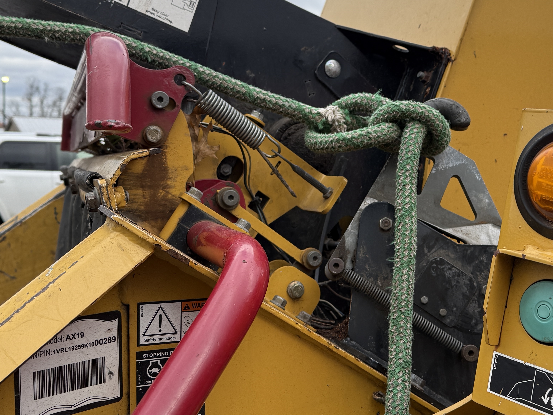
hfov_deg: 42.2
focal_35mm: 44
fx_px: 703
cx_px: 383
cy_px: 200
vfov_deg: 32.9
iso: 100
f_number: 1.78
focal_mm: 6.76
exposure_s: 1/1271
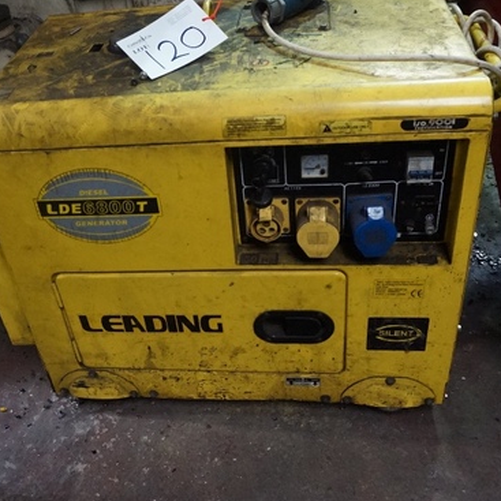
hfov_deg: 41.5
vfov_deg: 41.9
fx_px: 655
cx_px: 179
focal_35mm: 40
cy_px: 240
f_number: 3.5
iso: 3200
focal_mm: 16
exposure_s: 1/50
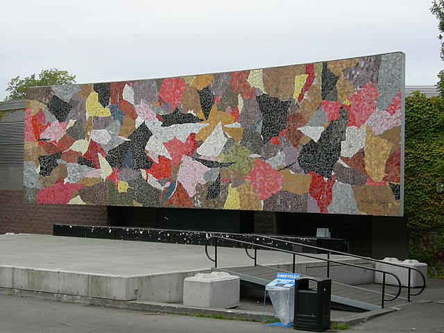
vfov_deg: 22.3
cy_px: 166
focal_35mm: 66
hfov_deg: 29.4
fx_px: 847
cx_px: 222
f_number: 5.5
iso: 64
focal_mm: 13.7
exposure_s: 1/163
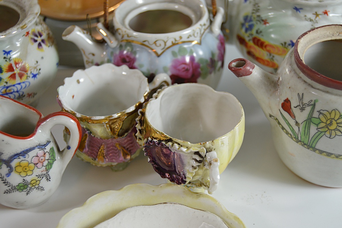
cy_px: 114
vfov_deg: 23.7
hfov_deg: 35.1
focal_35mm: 57
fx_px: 541
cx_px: 171
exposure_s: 1/125
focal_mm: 38
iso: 400
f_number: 5.6
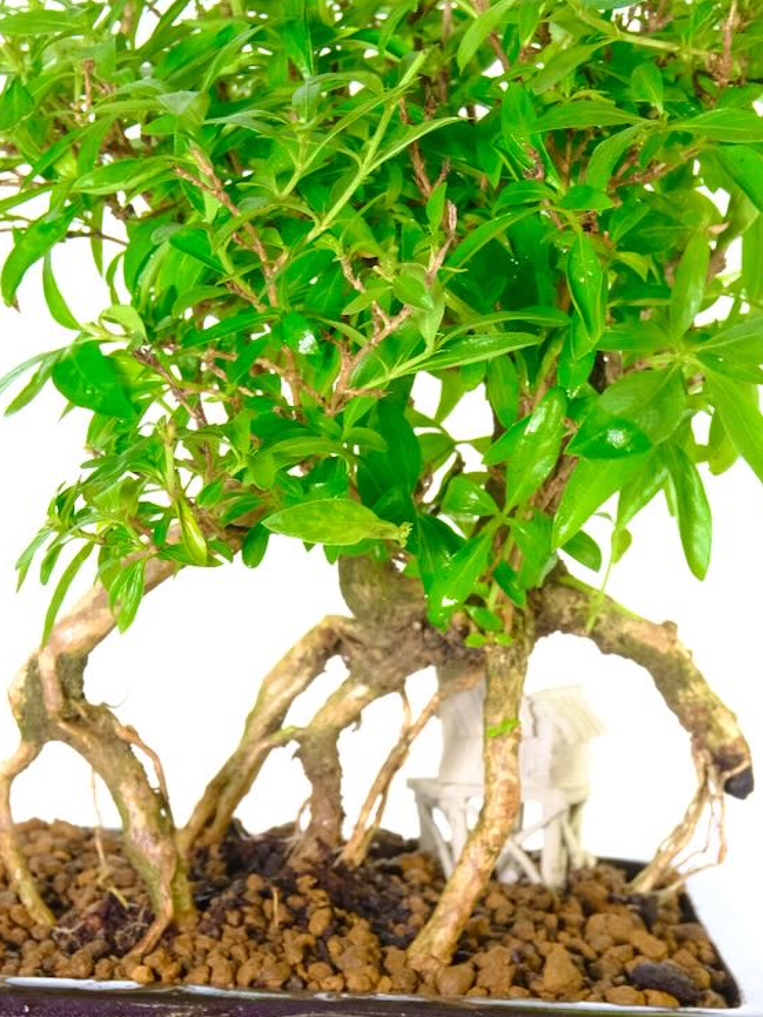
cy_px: 604
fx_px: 7349
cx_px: 351
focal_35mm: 250
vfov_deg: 7.9
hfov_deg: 5.9
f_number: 11
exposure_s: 1/13
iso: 1600
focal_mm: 99.8
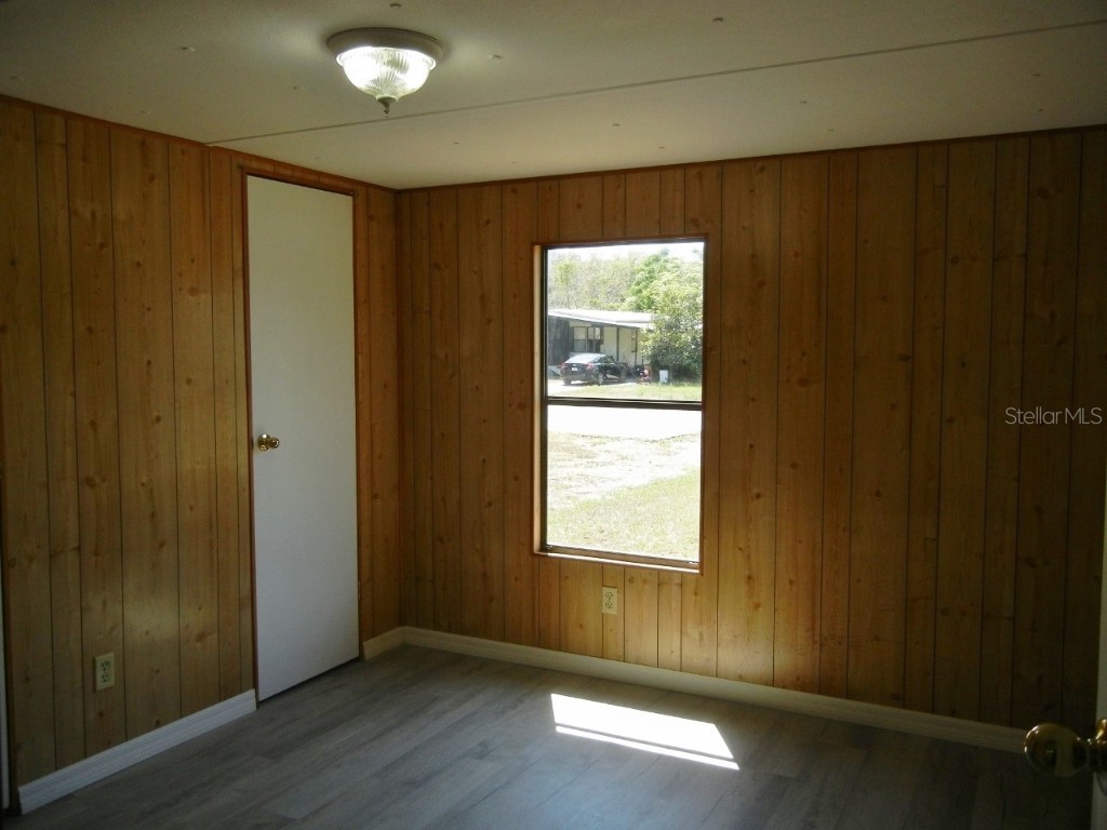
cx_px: 554
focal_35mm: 30
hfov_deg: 60.0
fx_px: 959
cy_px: 415
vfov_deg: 46.8
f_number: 3.5
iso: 160
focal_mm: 5.4
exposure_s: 1/328
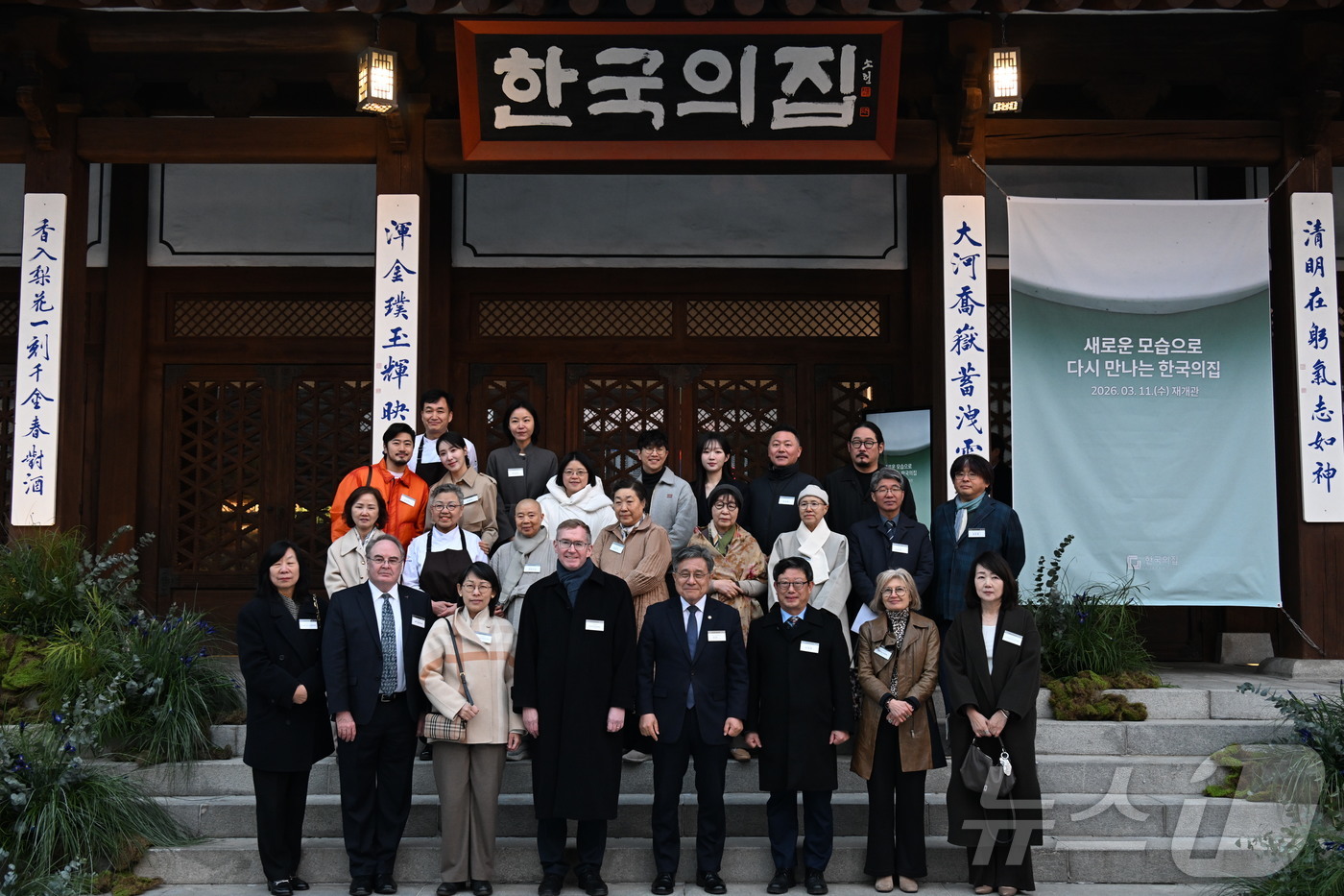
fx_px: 1456
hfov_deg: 49.6
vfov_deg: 34.2
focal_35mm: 39
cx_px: 672
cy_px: 448
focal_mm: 39
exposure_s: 1/160
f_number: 7.1
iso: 1600
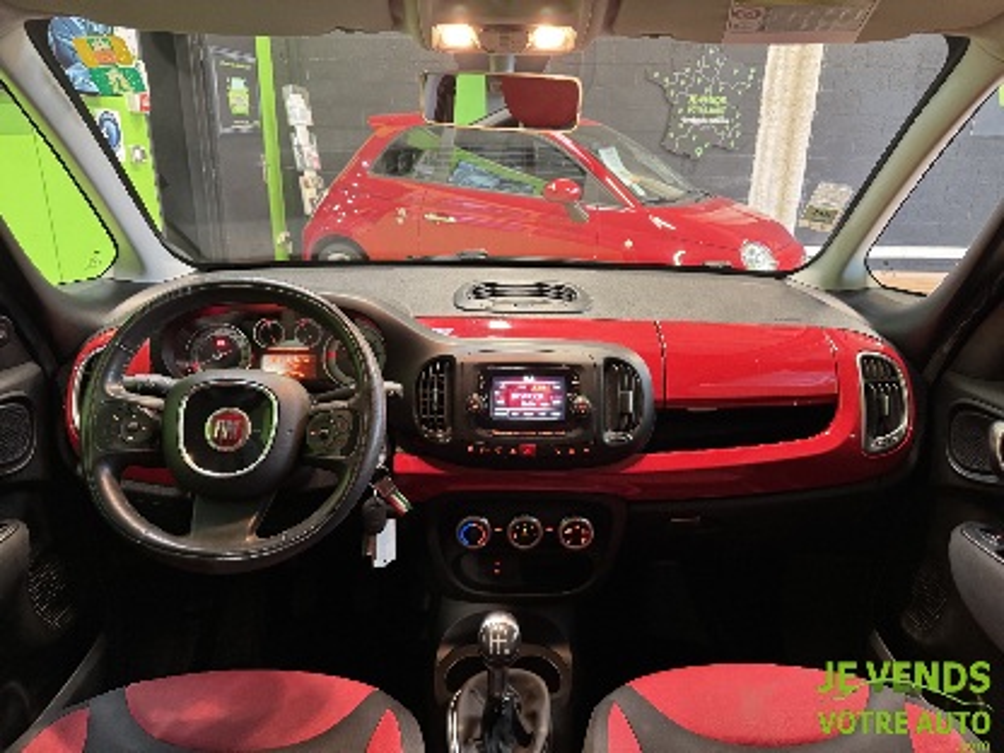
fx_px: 696
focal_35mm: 24
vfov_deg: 56.8
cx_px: 502
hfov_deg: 71.6
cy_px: 376
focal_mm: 6.76
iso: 1000
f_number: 1.78
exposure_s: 1/25
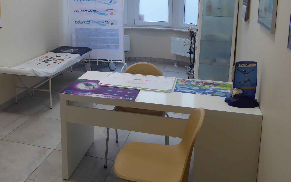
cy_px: 36
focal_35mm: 39
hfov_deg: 49.4
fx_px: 309
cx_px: 95
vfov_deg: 31.9
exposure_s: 1/60
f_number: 3.3
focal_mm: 4.3
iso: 200
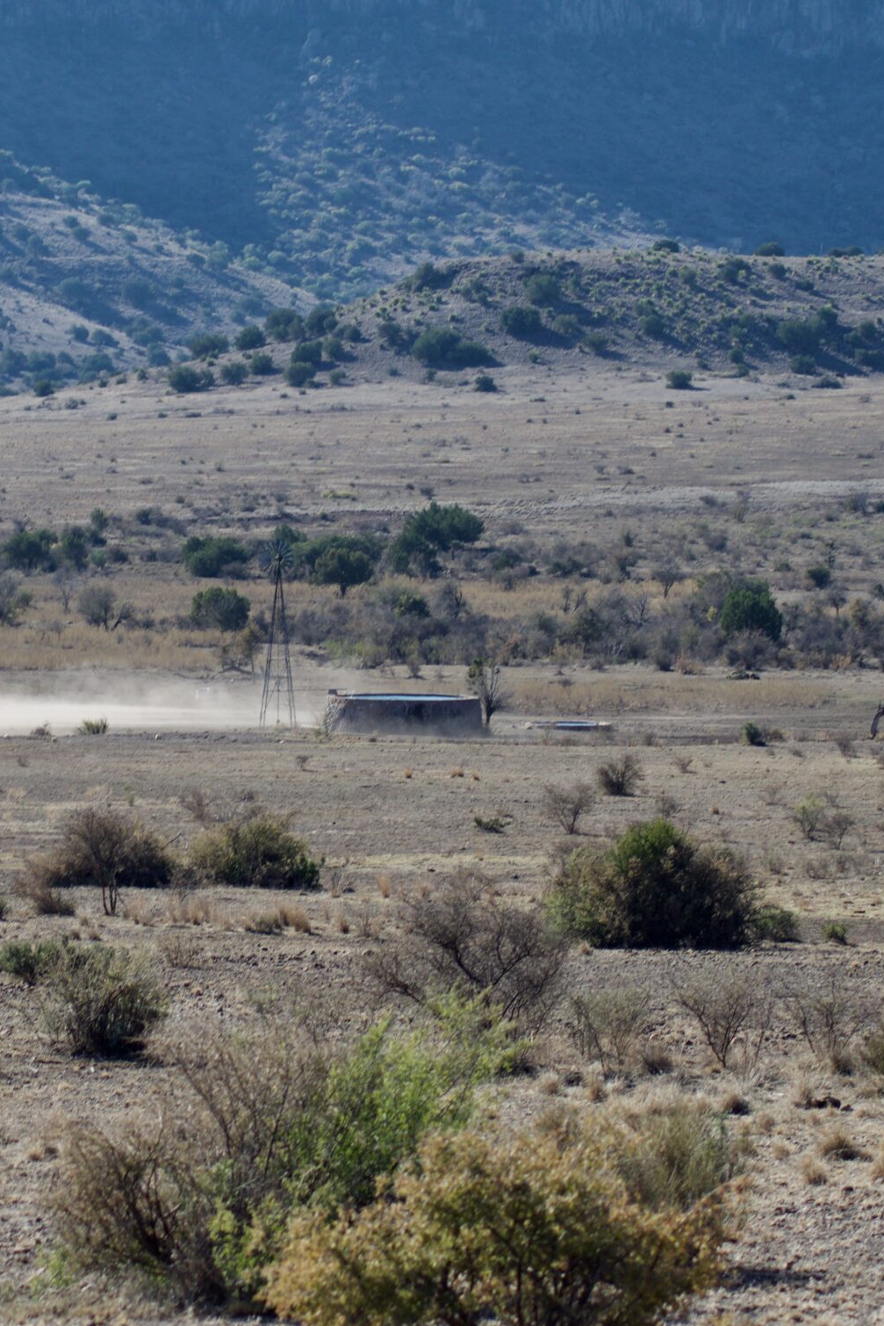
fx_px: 6554
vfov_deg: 11.5
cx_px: 205
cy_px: 616
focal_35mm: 178
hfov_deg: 7.7
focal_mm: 70
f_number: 6.3
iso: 200
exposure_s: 1/640
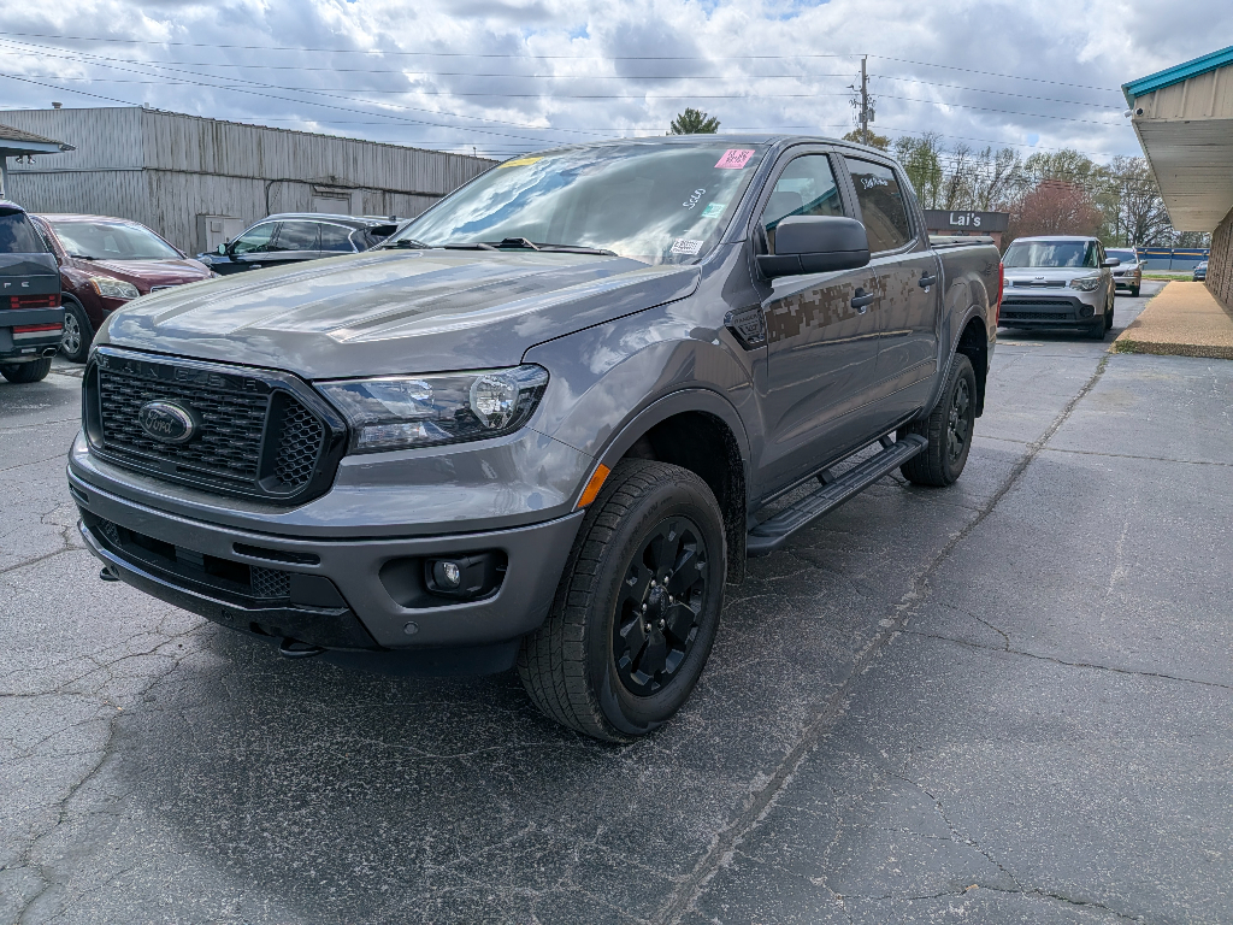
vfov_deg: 56.8
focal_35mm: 24
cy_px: 462
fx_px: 855
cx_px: 616
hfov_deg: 71.6
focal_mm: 4.53
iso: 43
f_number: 1.7
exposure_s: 1/3311
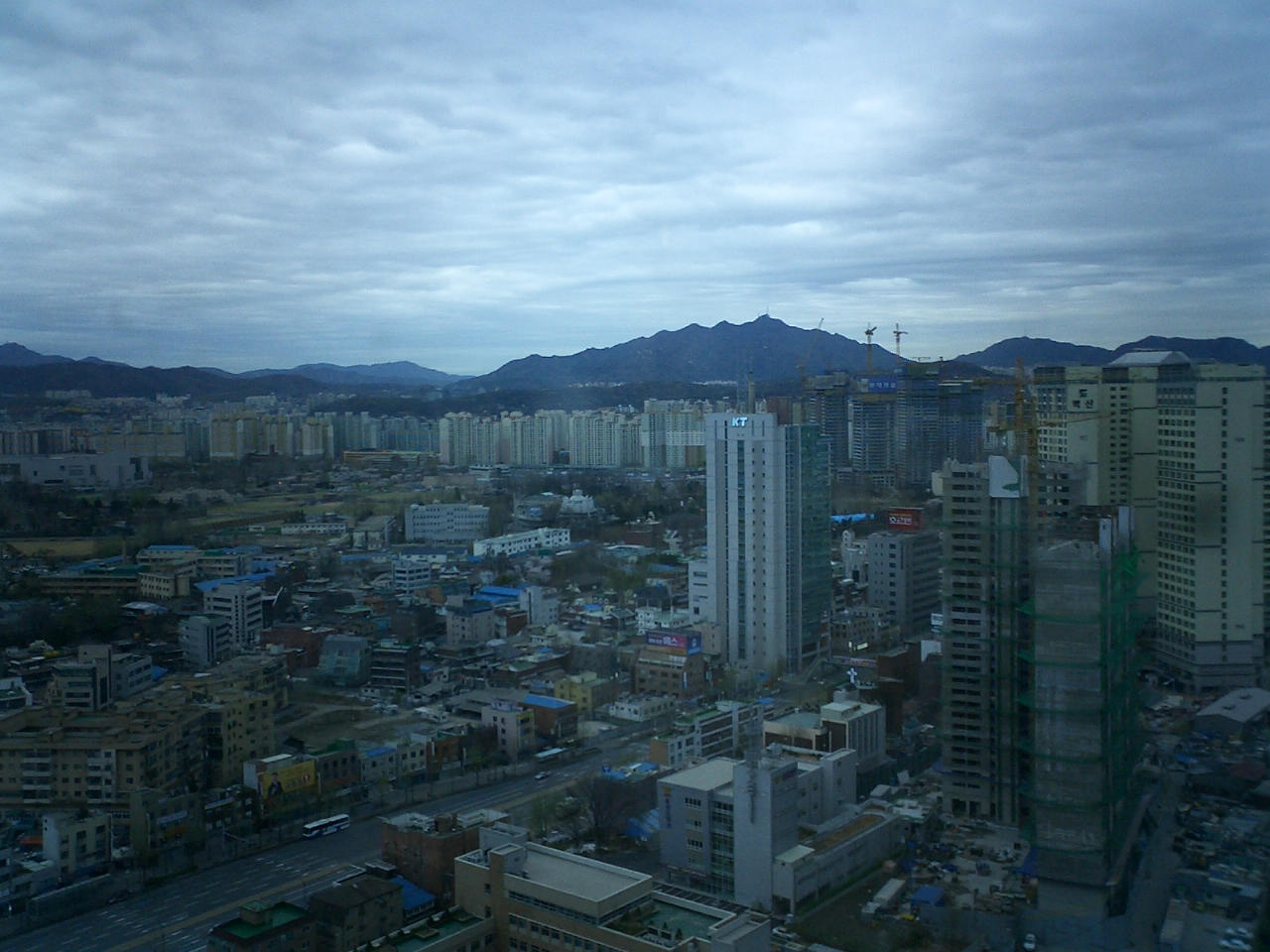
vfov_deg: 38.7
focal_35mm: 37
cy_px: 476
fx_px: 1357
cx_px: 635
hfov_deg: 50.1
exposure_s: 1/50
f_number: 3.5
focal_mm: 5.6
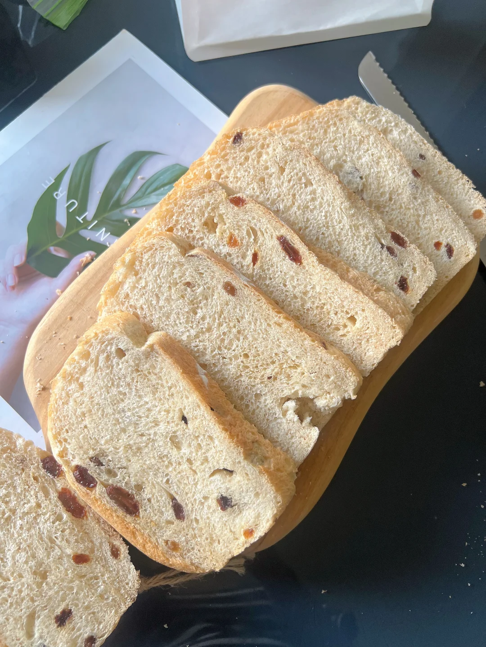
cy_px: 324
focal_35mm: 26
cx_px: 243
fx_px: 487
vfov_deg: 67.3
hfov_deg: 53.1
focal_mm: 5.7
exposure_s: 1/121
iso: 100
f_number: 1.5
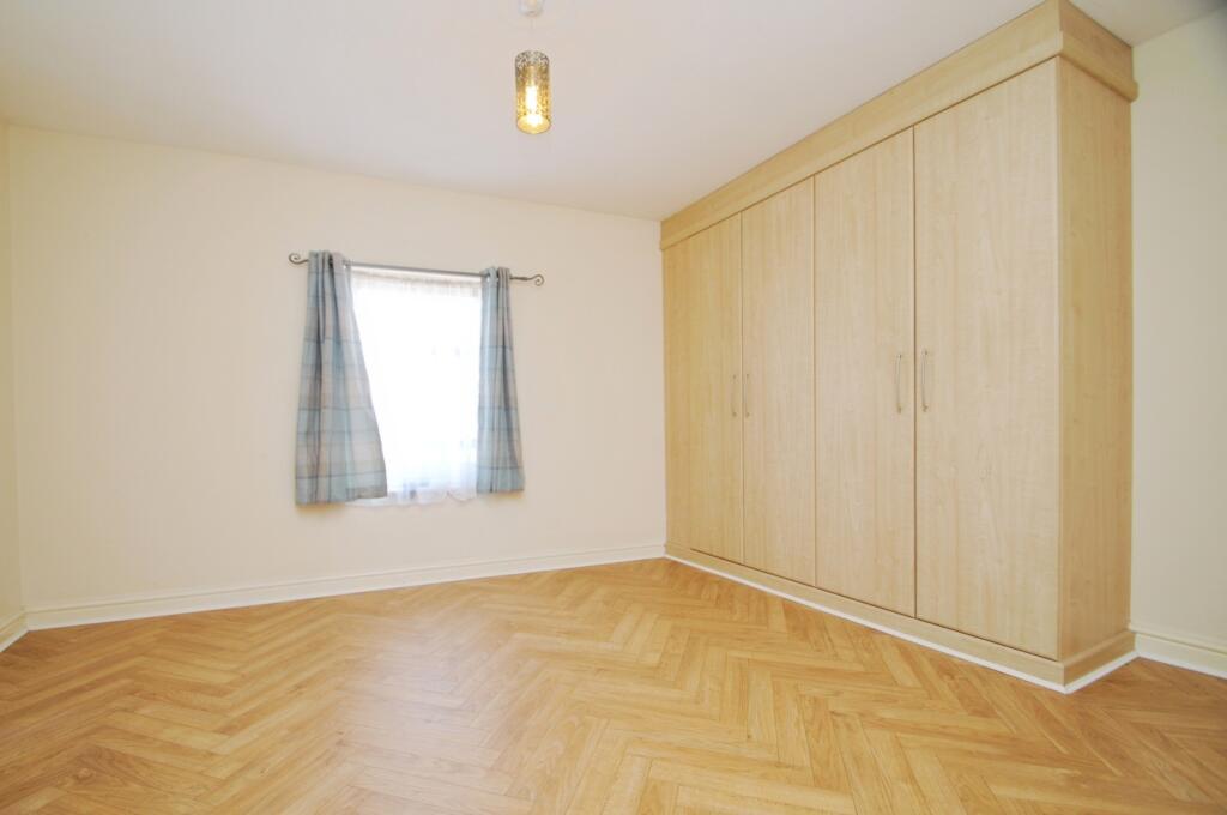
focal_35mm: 15
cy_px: 408
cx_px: 614
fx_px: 511
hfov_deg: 100.5
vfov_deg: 77.2
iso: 320
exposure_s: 1/20
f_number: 6.3
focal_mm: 10
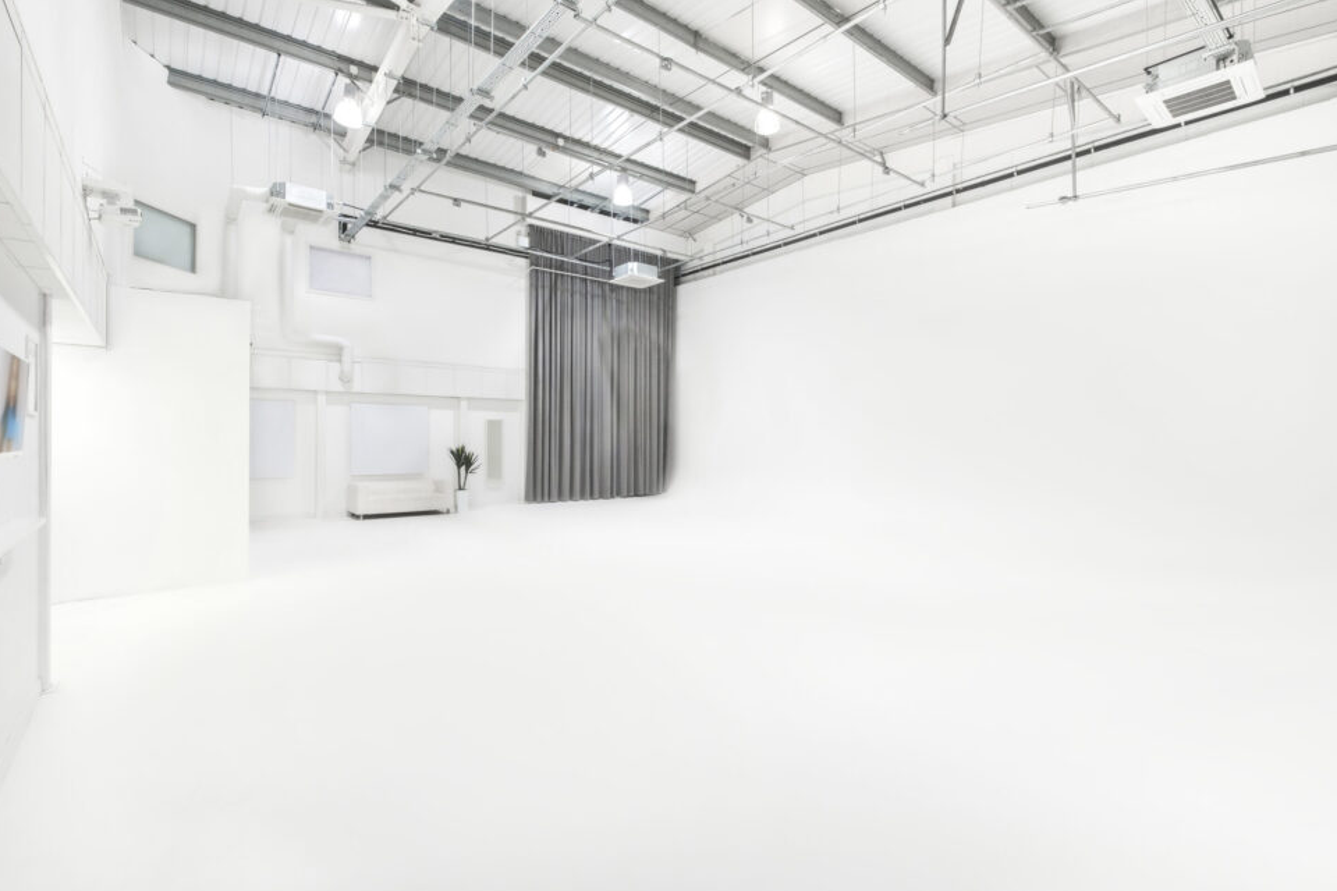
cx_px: 673
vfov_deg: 73.7
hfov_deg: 96.7
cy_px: 441
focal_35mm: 16
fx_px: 594
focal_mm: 10
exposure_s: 1/6
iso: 250
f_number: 7.1
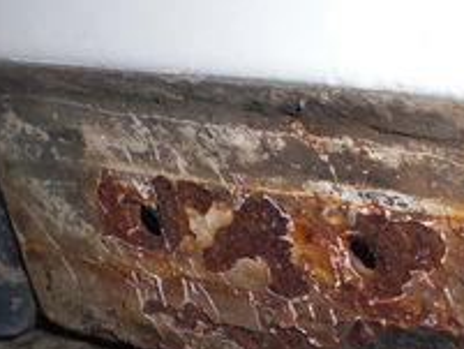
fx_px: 1623
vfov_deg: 12.2
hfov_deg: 16.2
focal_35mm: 121
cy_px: 326
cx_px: 342
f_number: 3.1
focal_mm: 6.3
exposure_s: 1/60
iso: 64
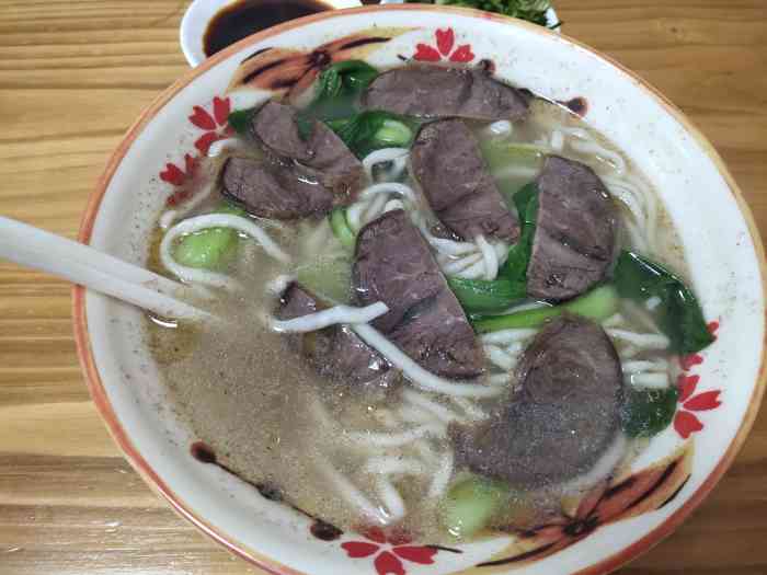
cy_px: 288
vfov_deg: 46.8
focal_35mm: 30
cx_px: 384
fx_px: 665
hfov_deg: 60.0
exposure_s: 1/50
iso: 202
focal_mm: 4.35
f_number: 1.8
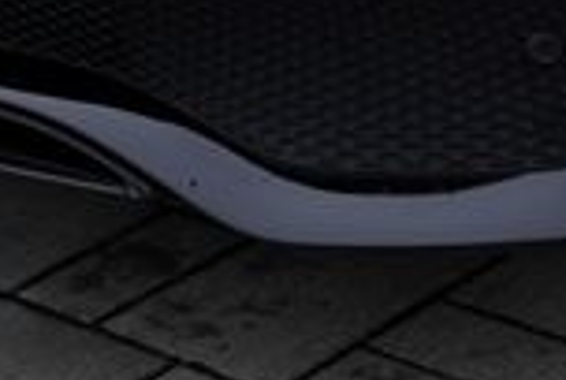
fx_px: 3072
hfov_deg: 10.4
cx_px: 562
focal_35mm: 195
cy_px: -658
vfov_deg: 6.6
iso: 100
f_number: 4.5
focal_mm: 29
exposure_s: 1/60
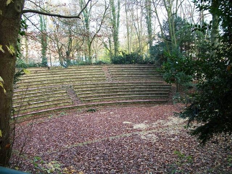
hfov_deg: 56.8
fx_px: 214
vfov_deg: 44.2
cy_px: 87
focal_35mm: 32
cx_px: 116
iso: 116
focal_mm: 5.7
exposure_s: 1/60
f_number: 2.9
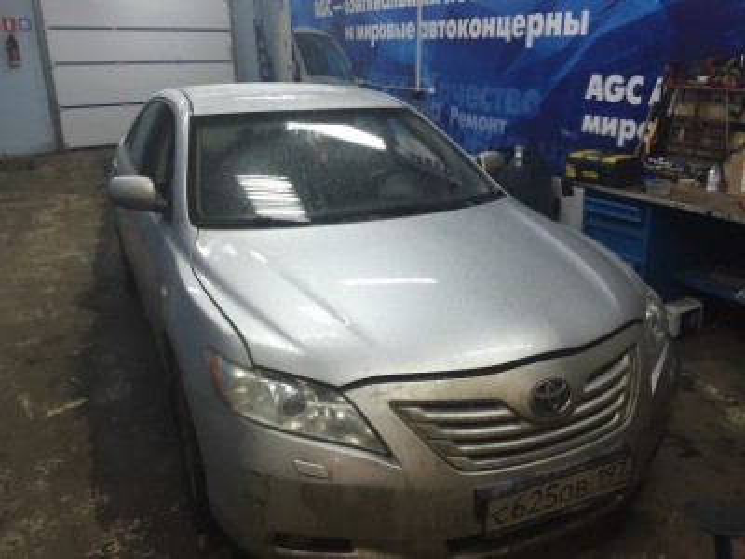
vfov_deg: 48.2
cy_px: 280
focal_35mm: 29
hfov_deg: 61.7
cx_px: 372
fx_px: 624
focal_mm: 4.15
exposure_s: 1/33
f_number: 2.2
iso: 80
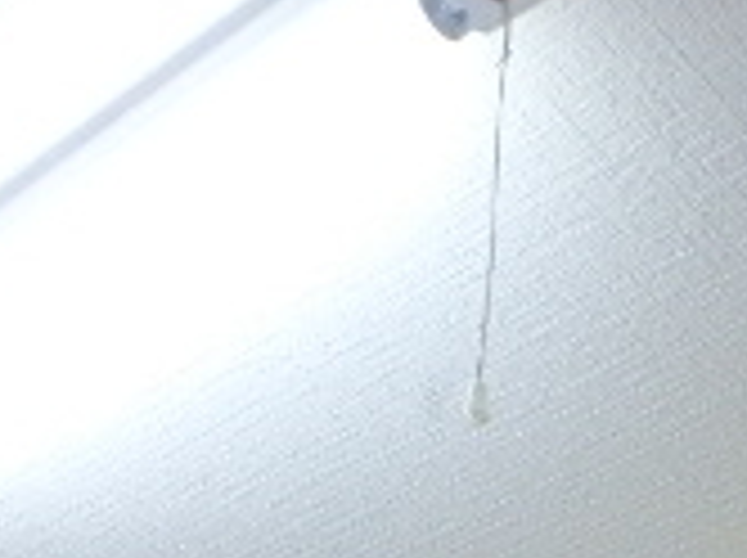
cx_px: 806
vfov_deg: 15.9
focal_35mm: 81
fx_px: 1745
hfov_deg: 22.9
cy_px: 945
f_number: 3.5
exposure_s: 1/40
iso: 200
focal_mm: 3.7
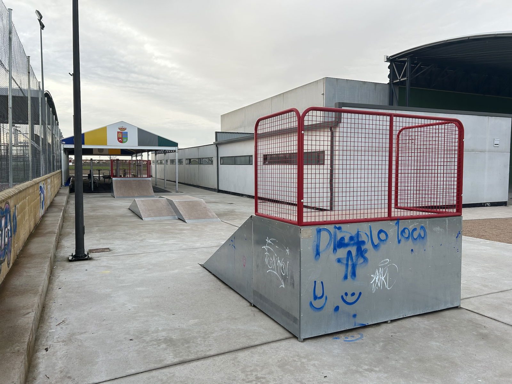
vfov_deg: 53.1
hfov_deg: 67.3
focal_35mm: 26
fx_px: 385
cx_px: 256
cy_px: 192
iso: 50
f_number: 1.5
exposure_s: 1/413
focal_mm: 5.7
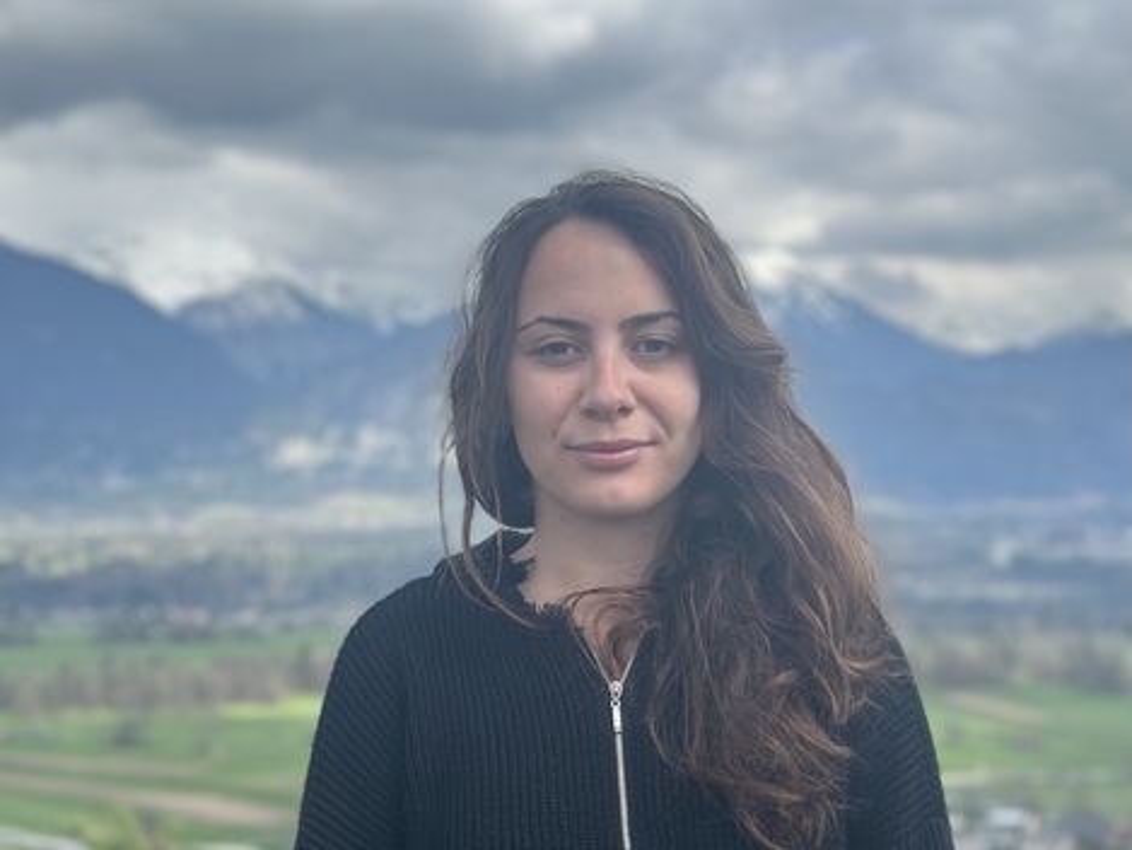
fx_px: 1570
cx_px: 566
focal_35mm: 48
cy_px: 425
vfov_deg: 30.3
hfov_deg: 39.6
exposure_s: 1/4367
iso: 100
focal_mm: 6.86
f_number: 1.78
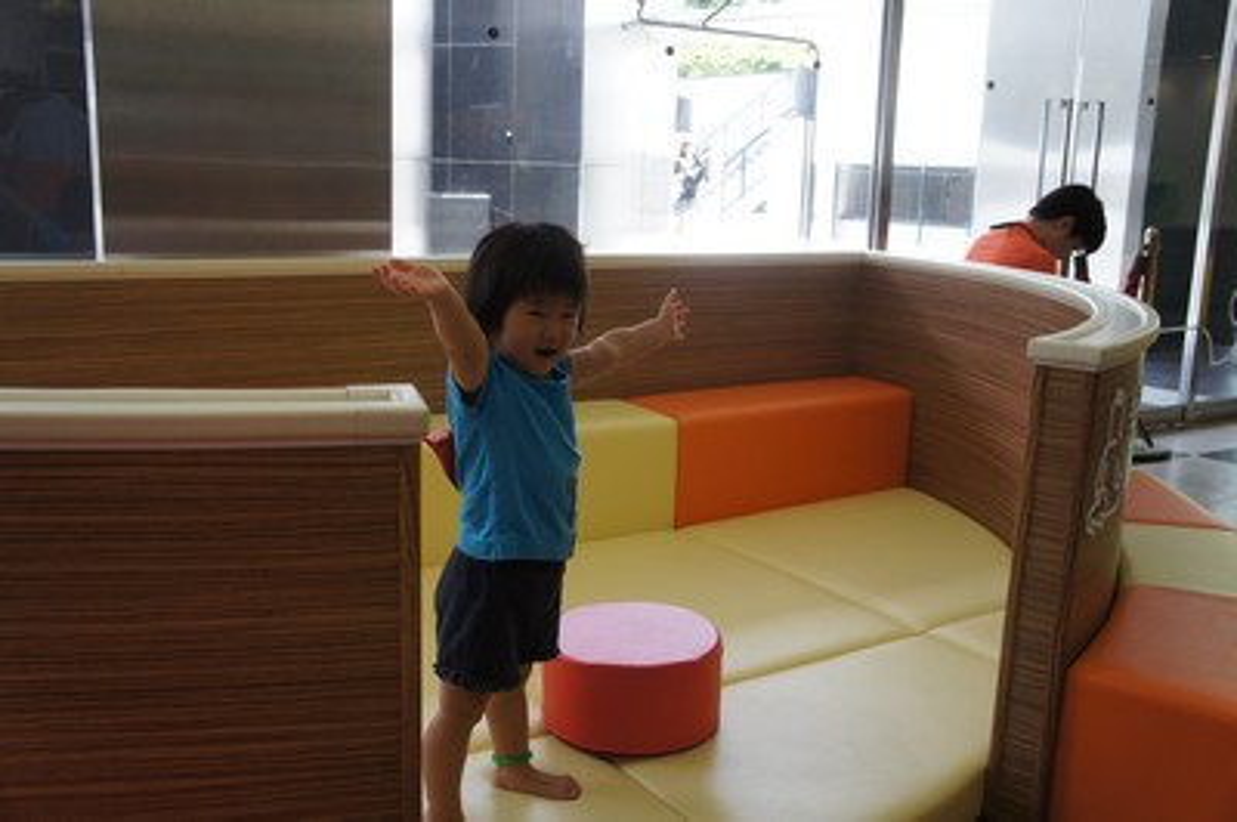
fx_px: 1184
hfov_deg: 55.1
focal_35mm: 34
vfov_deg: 38.3
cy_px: 411
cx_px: 618
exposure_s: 1/250
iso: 800
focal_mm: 23
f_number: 5
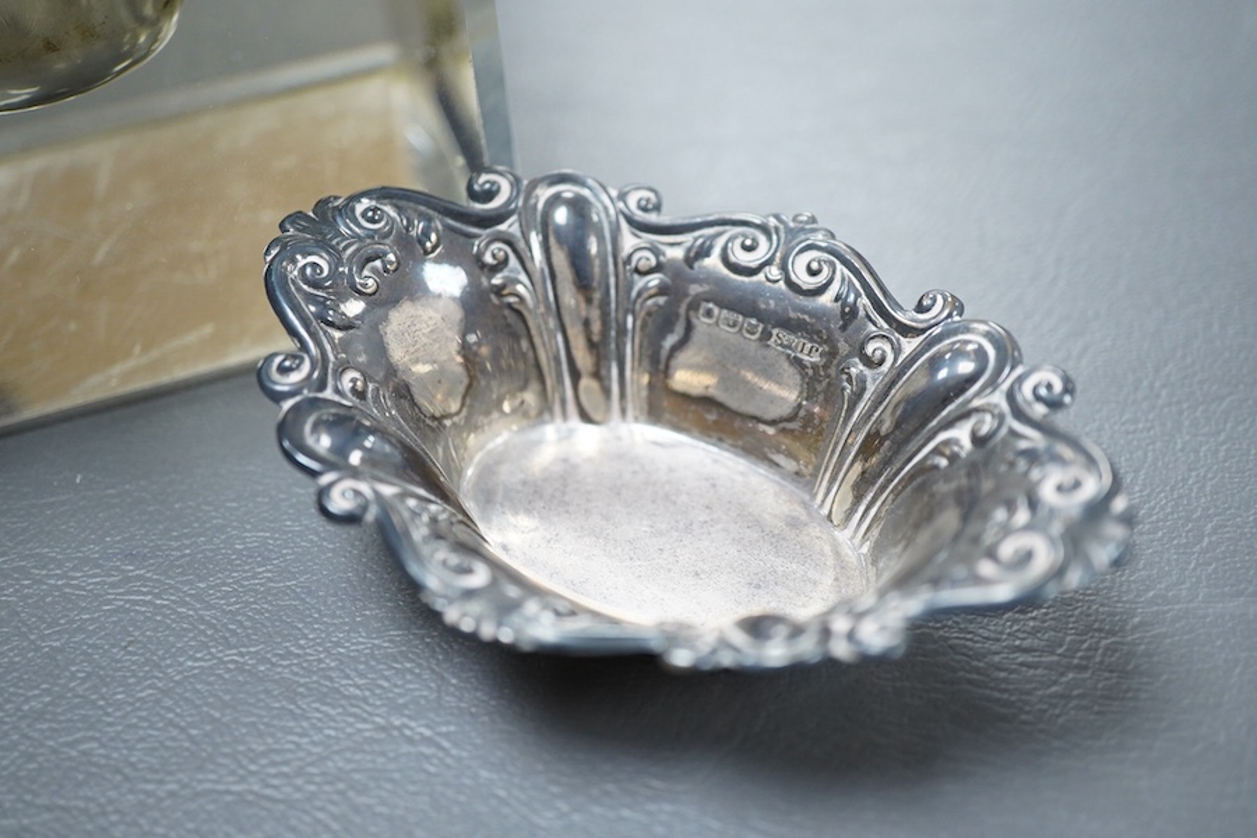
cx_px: 628
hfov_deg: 43.6
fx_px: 1571
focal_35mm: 45
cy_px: 419
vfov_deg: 29.9
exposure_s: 1/125
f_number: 4.5
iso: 1600
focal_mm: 30
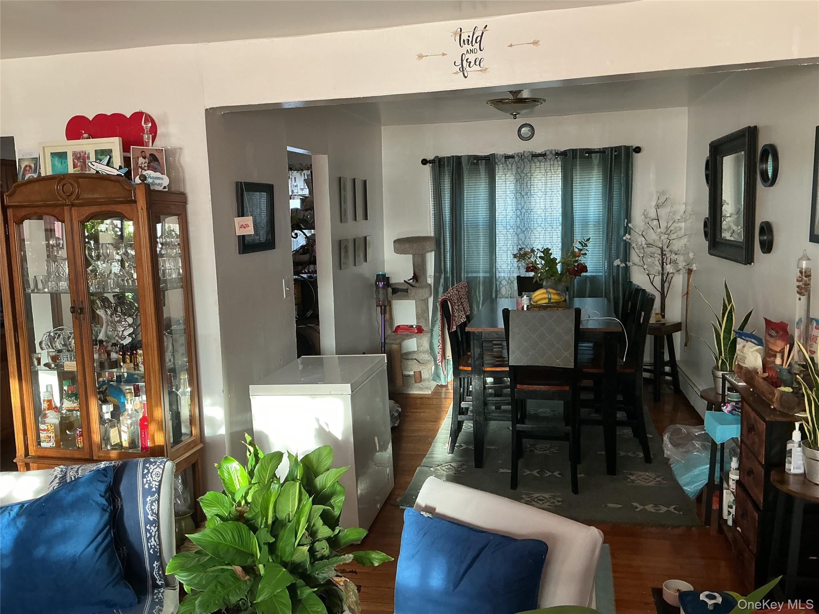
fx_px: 686
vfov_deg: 48.2
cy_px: 307
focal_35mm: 29
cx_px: 410
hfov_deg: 61.7
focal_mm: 3
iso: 125
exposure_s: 1/60
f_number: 1.8
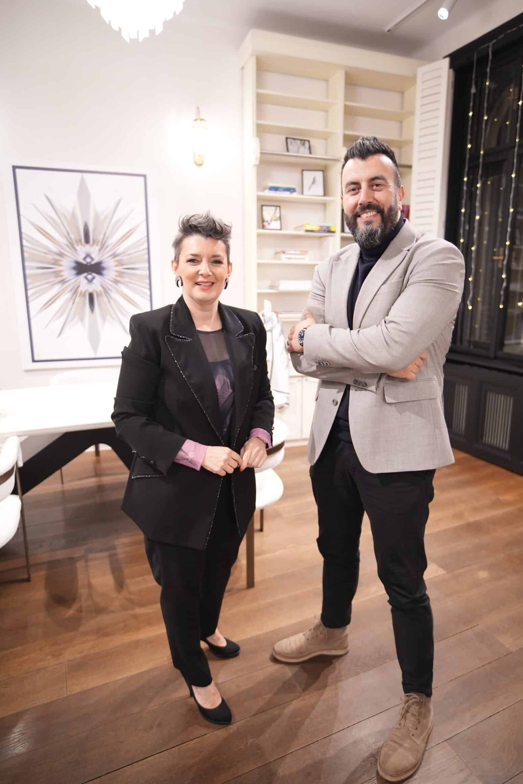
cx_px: 289
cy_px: 385
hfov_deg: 58.1
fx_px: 470
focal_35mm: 22
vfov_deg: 79.7
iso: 400
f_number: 1.4
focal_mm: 13
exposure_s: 1/160
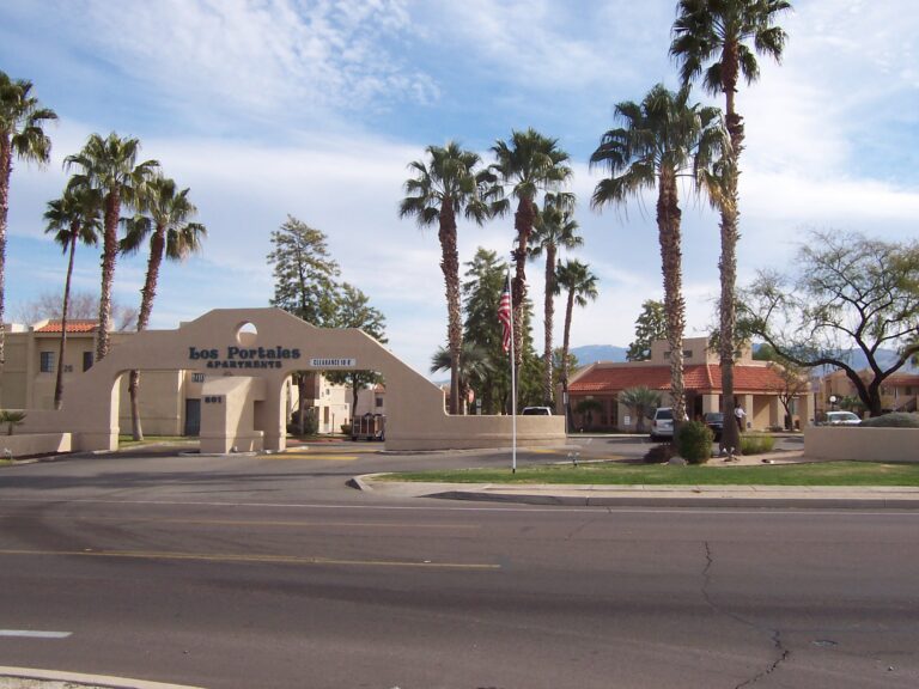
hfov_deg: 51.4
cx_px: 460
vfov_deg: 39.7
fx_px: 956
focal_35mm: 36
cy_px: 344
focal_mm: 5.6
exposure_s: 1/500
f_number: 5.6
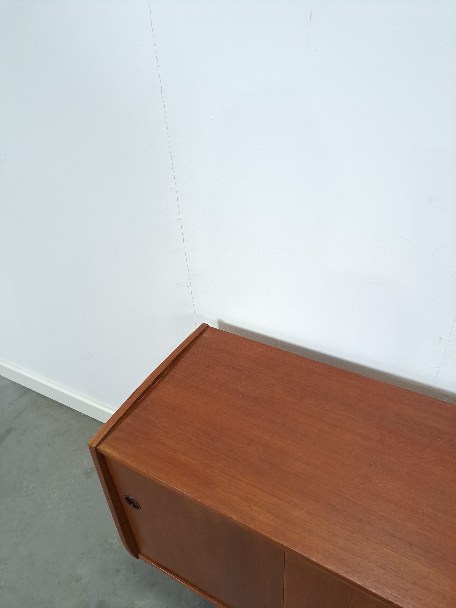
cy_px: 304
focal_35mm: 24
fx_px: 422
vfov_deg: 71.6
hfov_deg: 56.8
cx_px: 228
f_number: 1.8
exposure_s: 1/100
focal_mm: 5.23
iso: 400
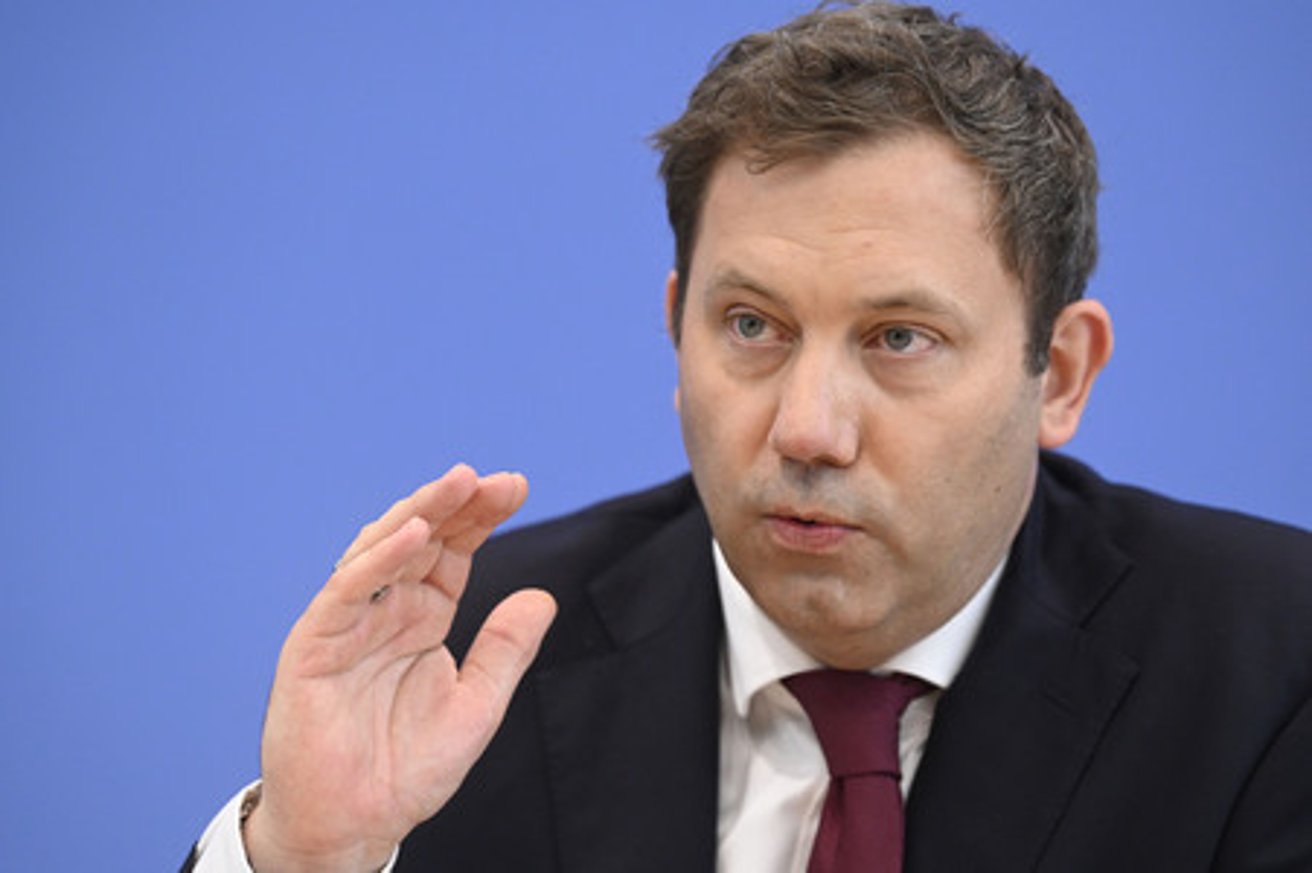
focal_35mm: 150
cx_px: 656
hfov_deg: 13.7
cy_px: 436
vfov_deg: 9.1
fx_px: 5463
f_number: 4
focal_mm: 150
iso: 4000
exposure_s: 1/1250
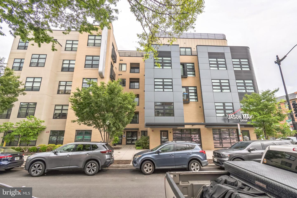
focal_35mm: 15
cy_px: 99
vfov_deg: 77.3
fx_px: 124
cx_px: 148
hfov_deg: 100.4
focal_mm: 10
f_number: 8
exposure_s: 1/160
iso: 200
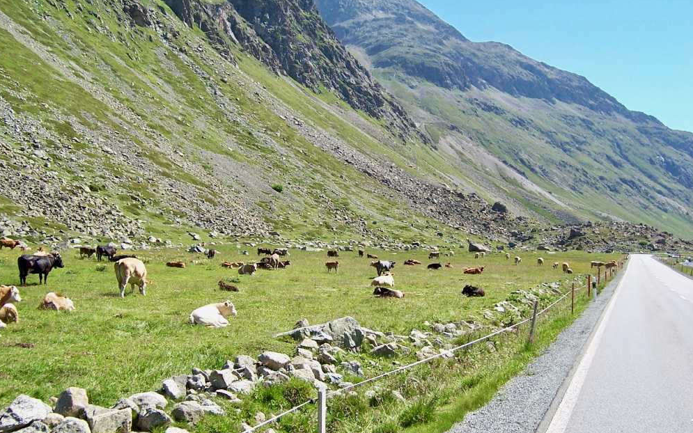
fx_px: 680
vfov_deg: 35.3
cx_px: 338
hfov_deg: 54.0
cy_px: 232
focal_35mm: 36
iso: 80
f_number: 3.4
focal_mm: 5.5
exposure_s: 1/500
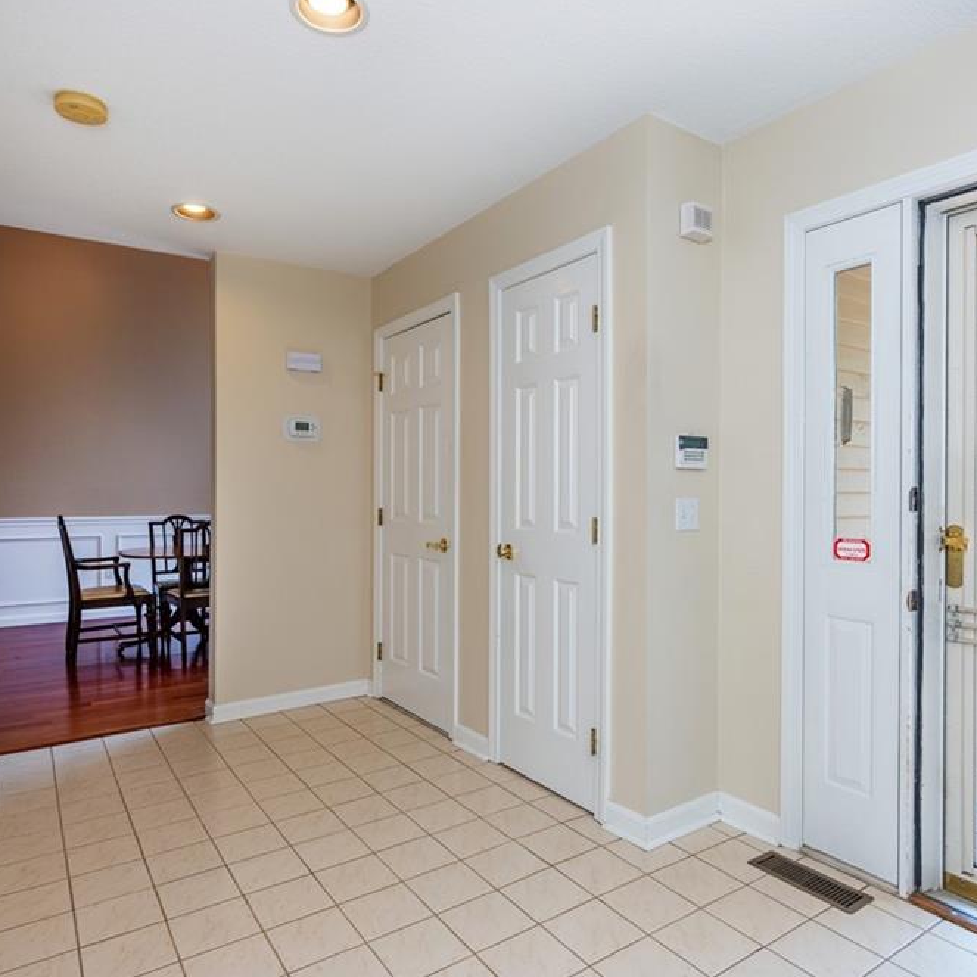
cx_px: 511
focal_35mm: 21
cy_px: 489
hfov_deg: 72.1
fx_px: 671
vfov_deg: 72.1
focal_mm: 16
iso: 320
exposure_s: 1/30
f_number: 6.3
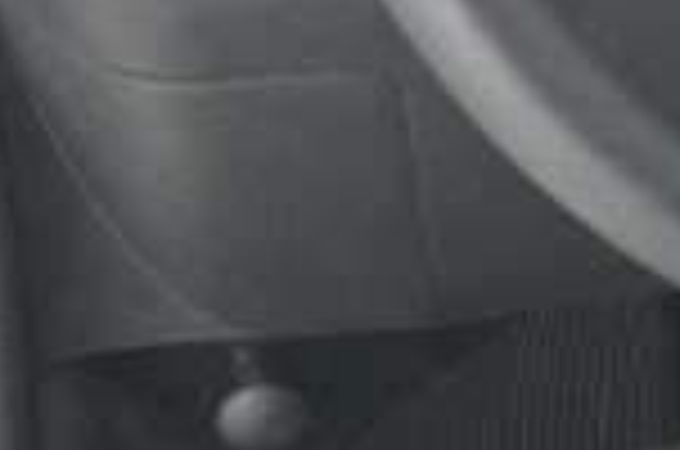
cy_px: -133
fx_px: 3268
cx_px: 1743
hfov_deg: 10.1
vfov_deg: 7.8
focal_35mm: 173
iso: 3200
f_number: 2.8
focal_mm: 17
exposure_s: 1/160
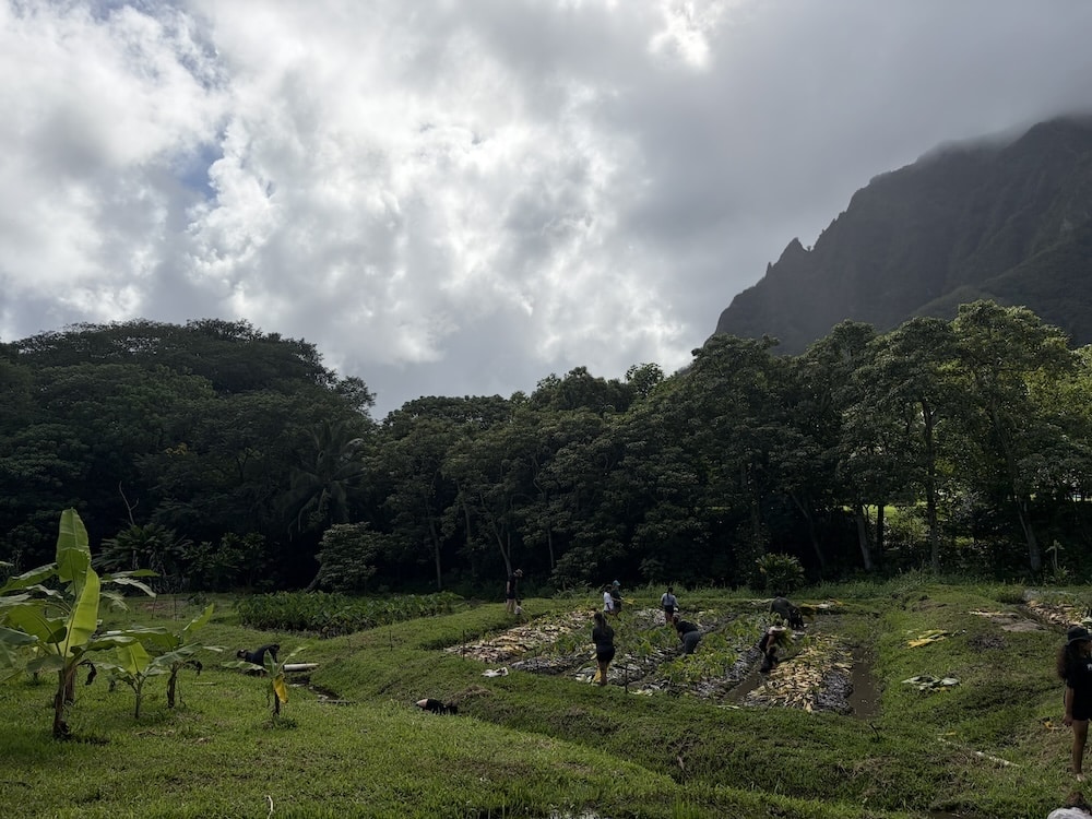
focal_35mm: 26
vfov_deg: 53.1
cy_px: 410
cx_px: 546
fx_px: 820
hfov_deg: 67.3
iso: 50
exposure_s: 1/7813
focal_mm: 5.96
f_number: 1.6
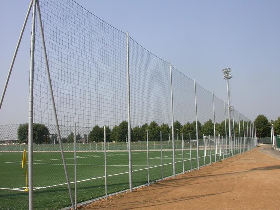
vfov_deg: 37.7
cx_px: 140
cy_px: 105
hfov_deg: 49.0
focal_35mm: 38
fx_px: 307
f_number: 7.5
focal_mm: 7.85
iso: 100
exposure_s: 1/472
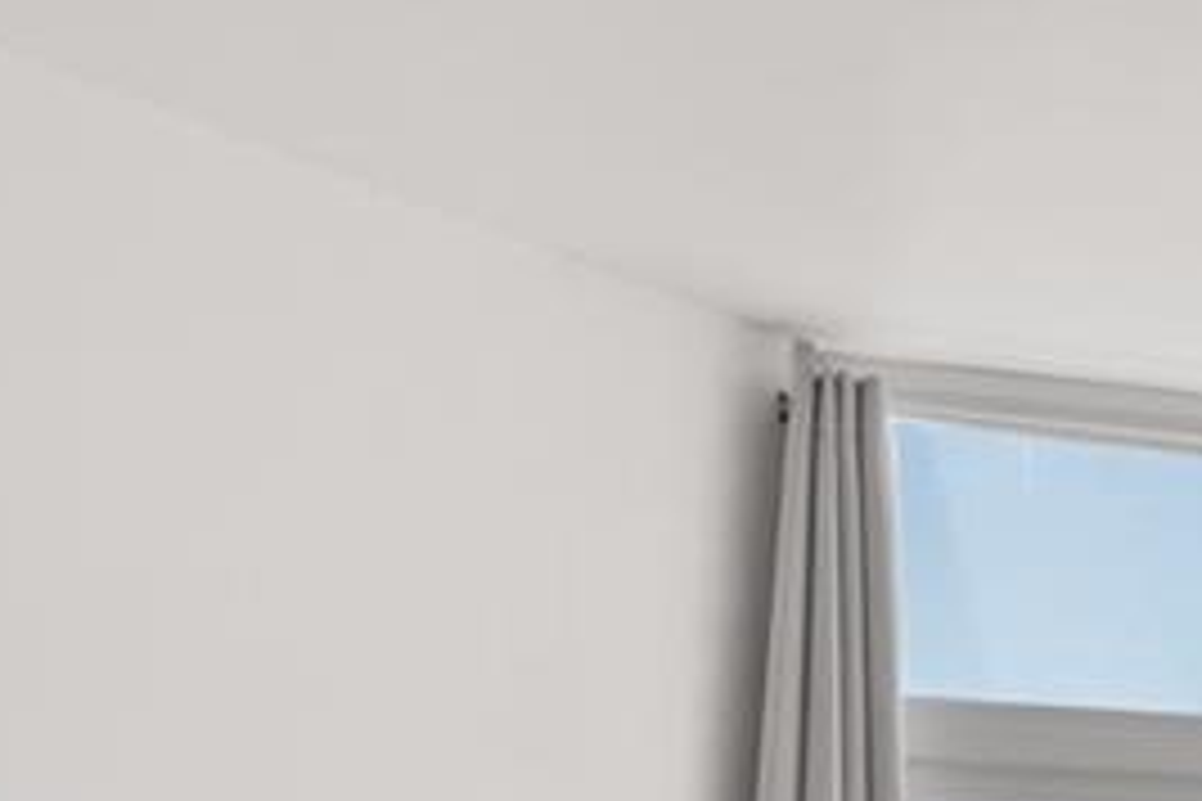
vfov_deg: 13.5
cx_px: 2818
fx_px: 3205
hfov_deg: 14.6
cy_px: 1166
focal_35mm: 96
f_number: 5
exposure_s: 1/30
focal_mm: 16
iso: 100
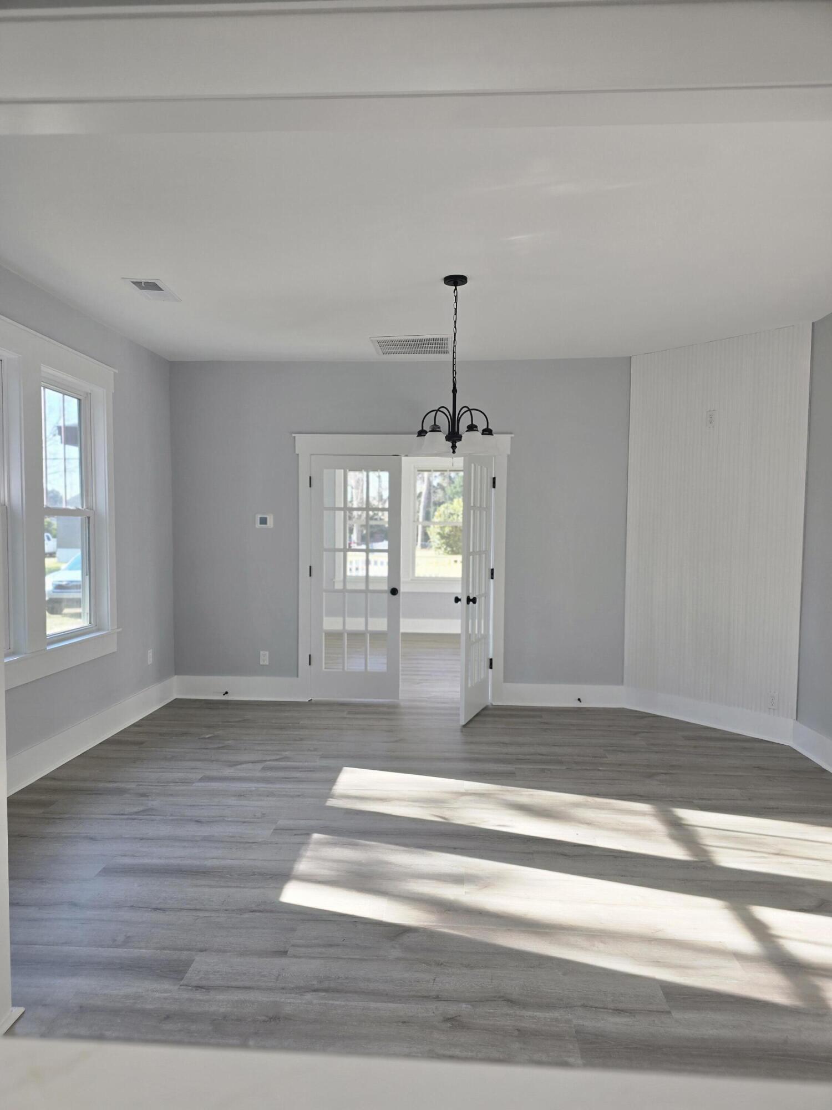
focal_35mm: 23
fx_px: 737
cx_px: 416
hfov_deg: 58.9
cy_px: 555
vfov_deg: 73.9
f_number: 1.7
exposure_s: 1/120
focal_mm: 6.3
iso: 50
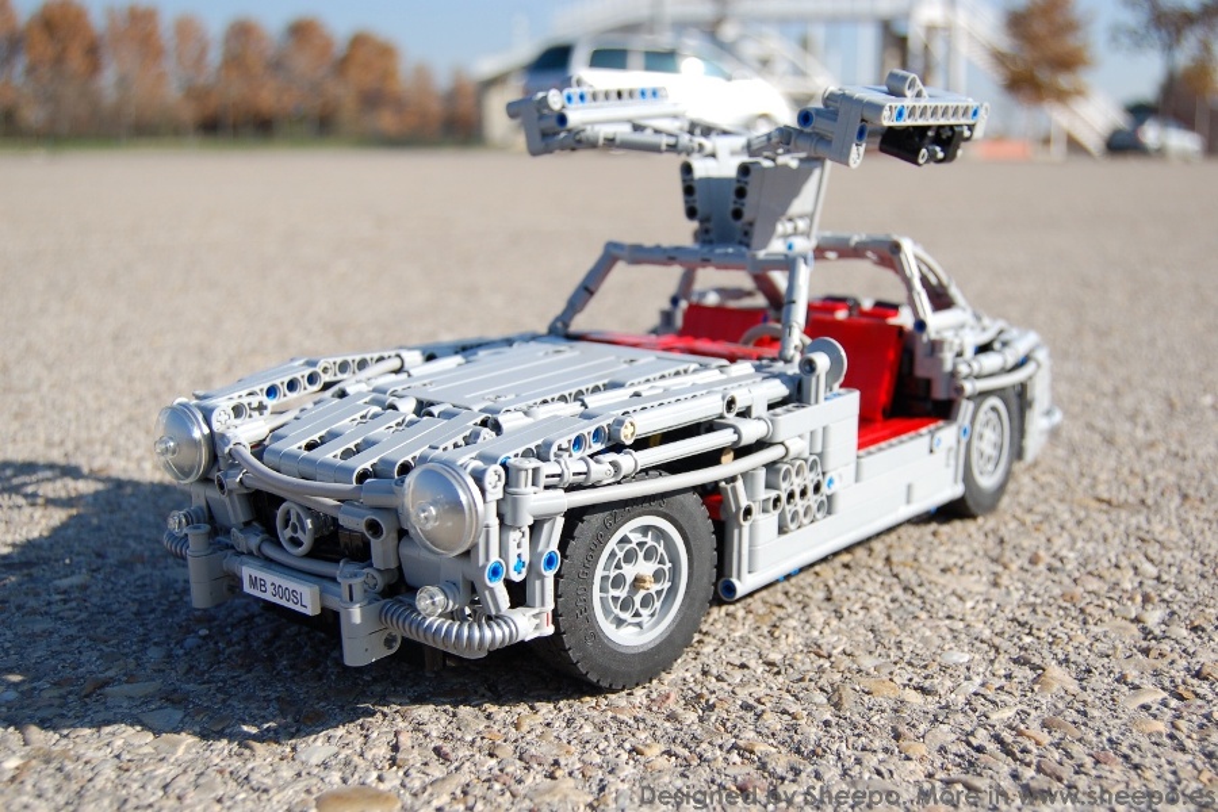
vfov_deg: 36.9
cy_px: 406
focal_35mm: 36
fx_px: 1218
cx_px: 609
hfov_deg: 53.1
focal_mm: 24
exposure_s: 1/1000
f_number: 4
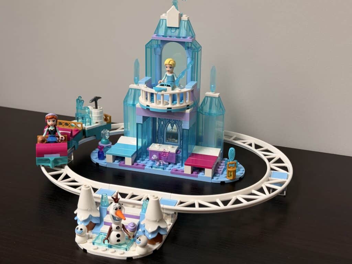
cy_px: 132
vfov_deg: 30.3
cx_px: 176
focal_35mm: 48
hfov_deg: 39.7
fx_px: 488
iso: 100
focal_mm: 6.76
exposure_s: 1/59
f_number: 1.78
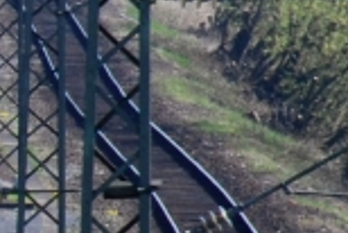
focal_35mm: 1225
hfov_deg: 1.7
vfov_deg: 1.1
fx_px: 11852
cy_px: 245
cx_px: -838
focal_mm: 105
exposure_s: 1/500
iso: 400
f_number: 7.1
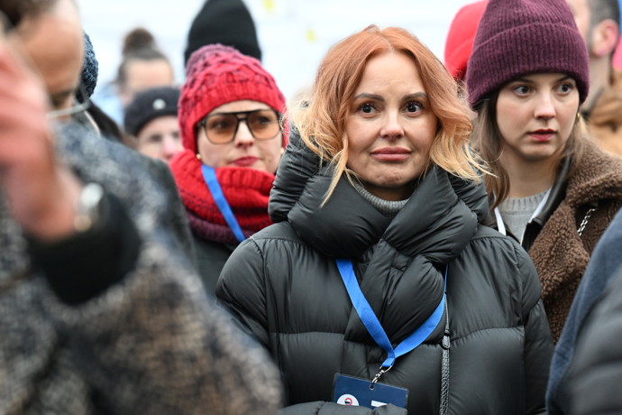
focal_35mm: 217
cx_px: 311
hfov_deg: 9.5
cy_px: 208
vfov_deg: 6.3
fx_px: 3749
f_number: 4.5
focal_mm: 145
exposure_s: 1/250
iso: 2500
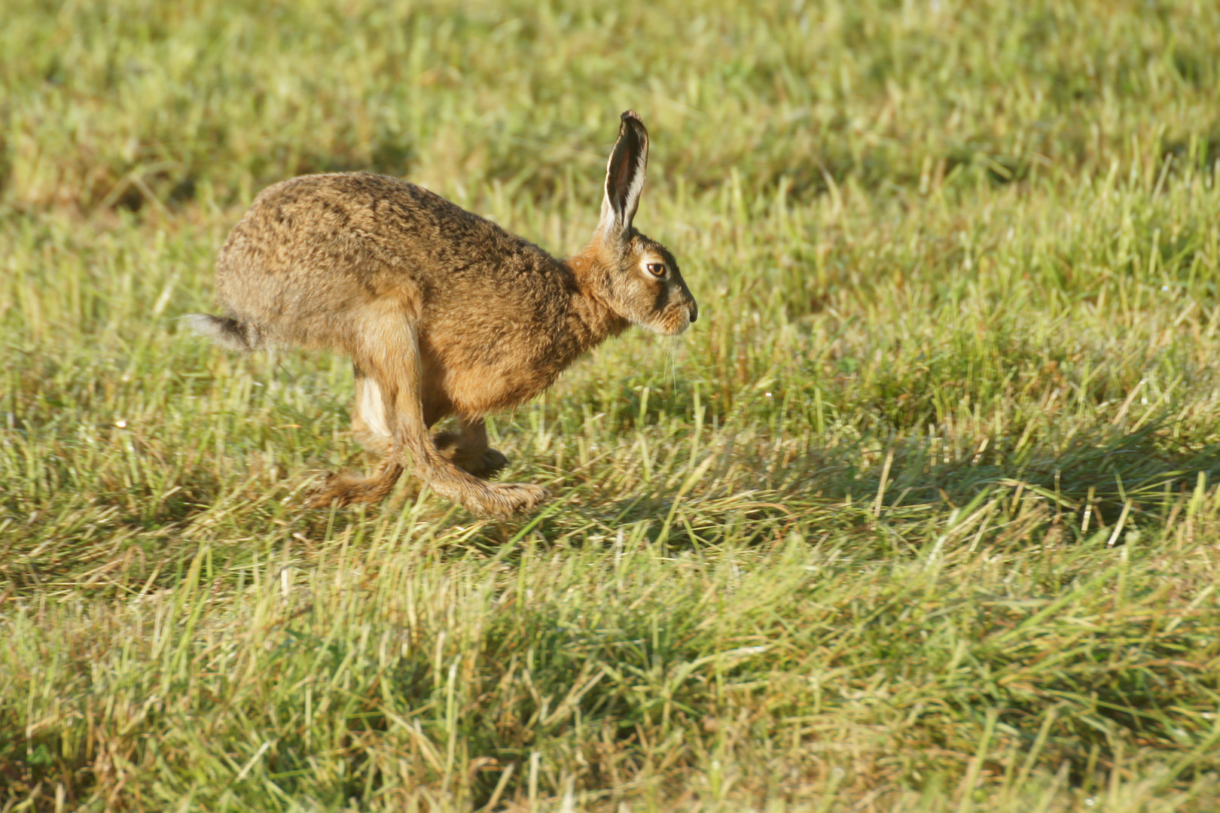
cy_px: 406
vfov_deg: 2.3
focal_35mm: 600
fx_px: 20332
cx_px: 610
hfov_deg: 3.4
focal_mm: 400
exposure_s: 1/800
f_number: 6.3
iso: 400
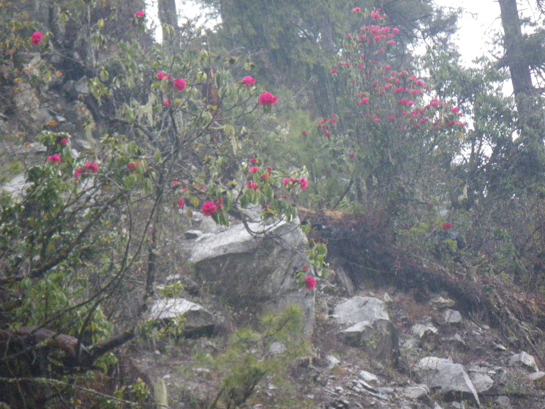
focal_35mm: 140
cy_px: 204
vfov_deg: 10.6
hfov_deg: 14.1
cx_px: 272
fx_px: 2204
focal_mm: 25
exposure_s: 1/50
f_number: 5.5
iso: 800
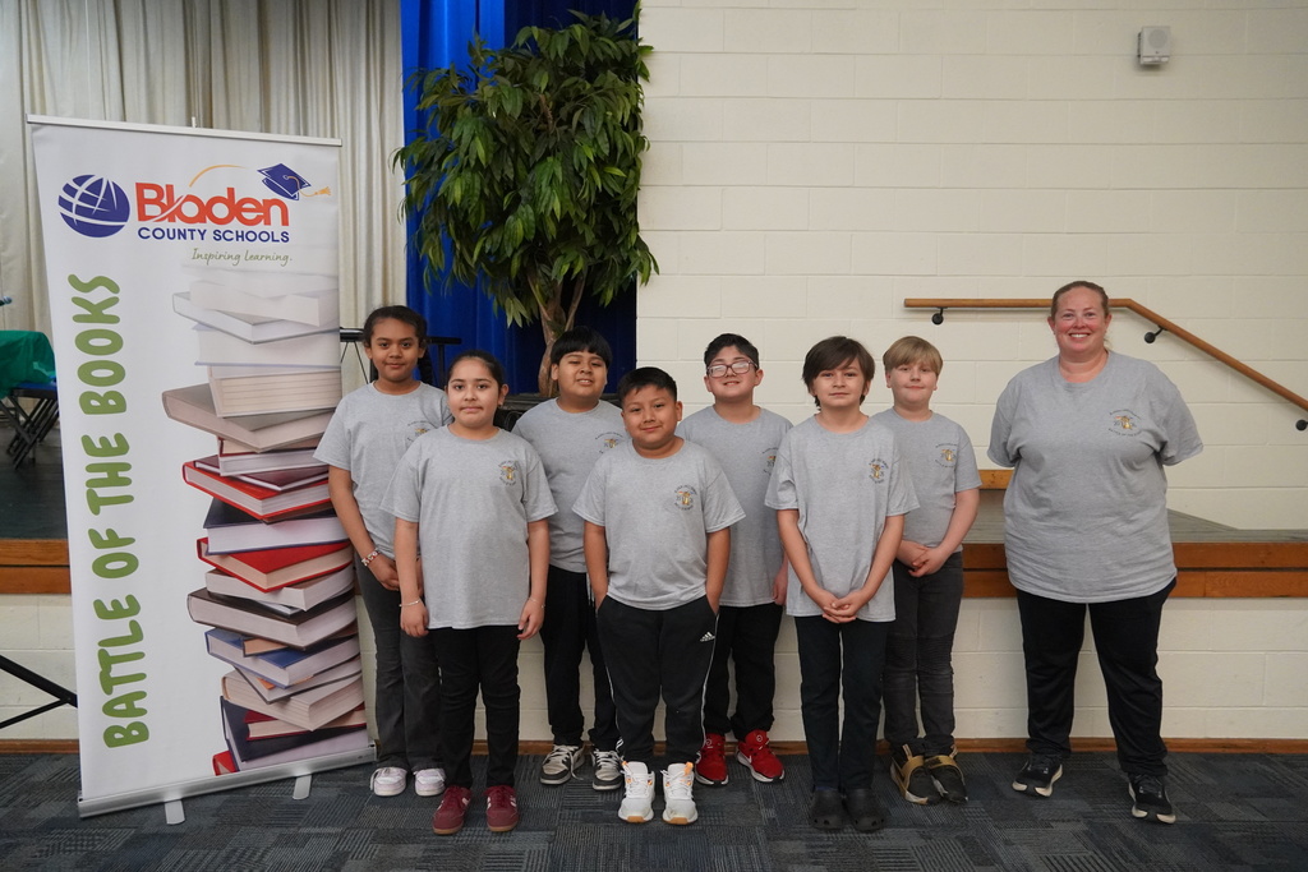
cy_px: 436
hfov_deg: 67.4
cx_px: 654
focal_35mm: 27
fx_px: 981
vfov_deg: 47.9
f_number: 4
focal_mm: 18
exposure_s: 1/160
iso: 3200
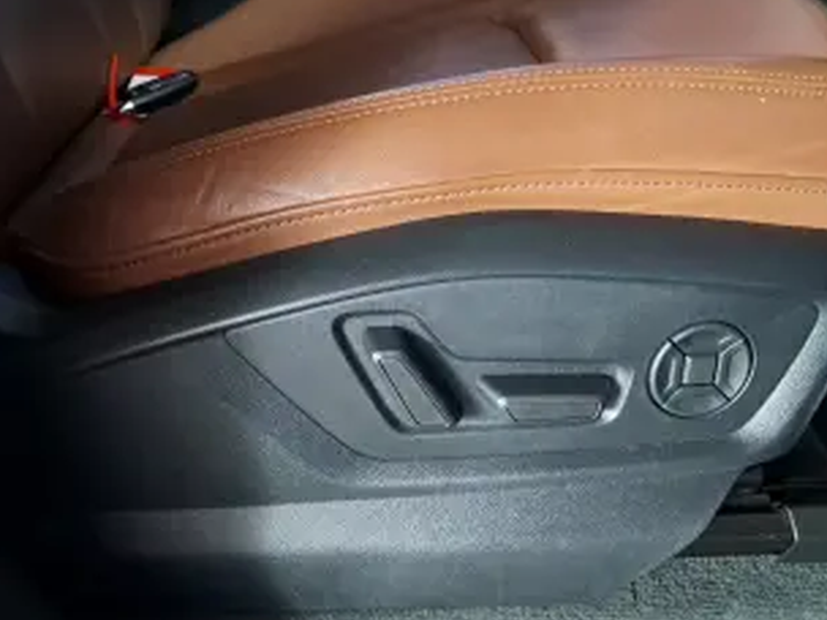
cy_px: 343
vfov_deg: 44.1
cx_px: 389
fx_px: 765
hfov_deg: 56.8
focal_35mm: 32
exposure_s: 1/20
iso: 1600
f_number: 1.8
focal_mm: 4
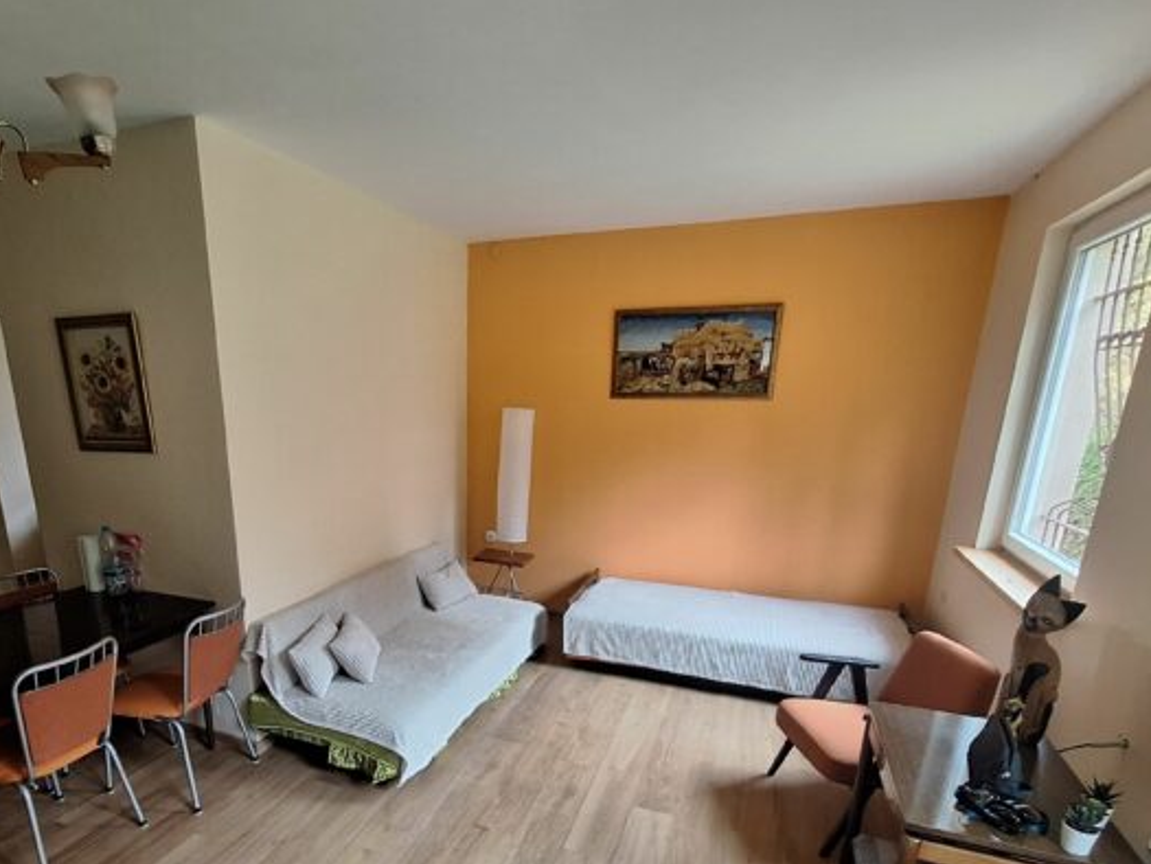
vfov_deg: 66.6
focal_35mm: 19
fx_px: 632
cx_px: 485
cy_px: 586
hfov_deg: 84.0
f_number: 2.2
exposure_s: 1/33
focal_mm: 1.74
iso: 200
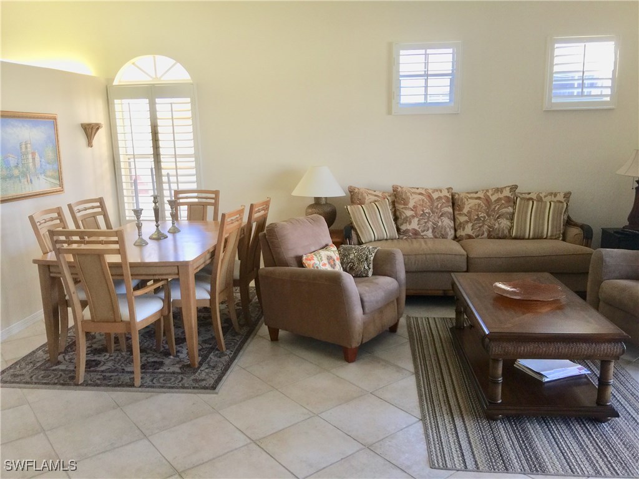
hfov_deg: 61.7
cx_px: 320
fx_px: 535
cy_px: 240
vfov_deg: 48.2
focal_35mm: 29
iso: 40
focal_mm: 4.15
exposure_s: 1/30
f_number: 2.2
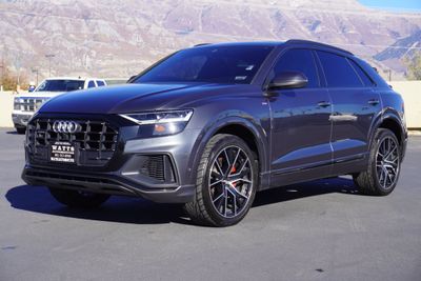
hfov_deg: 32.6
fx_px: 719
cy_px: 140
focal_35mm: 62
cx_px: 210
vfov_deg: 22.1
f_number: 9
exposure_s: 1/125
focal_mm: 41
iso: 100
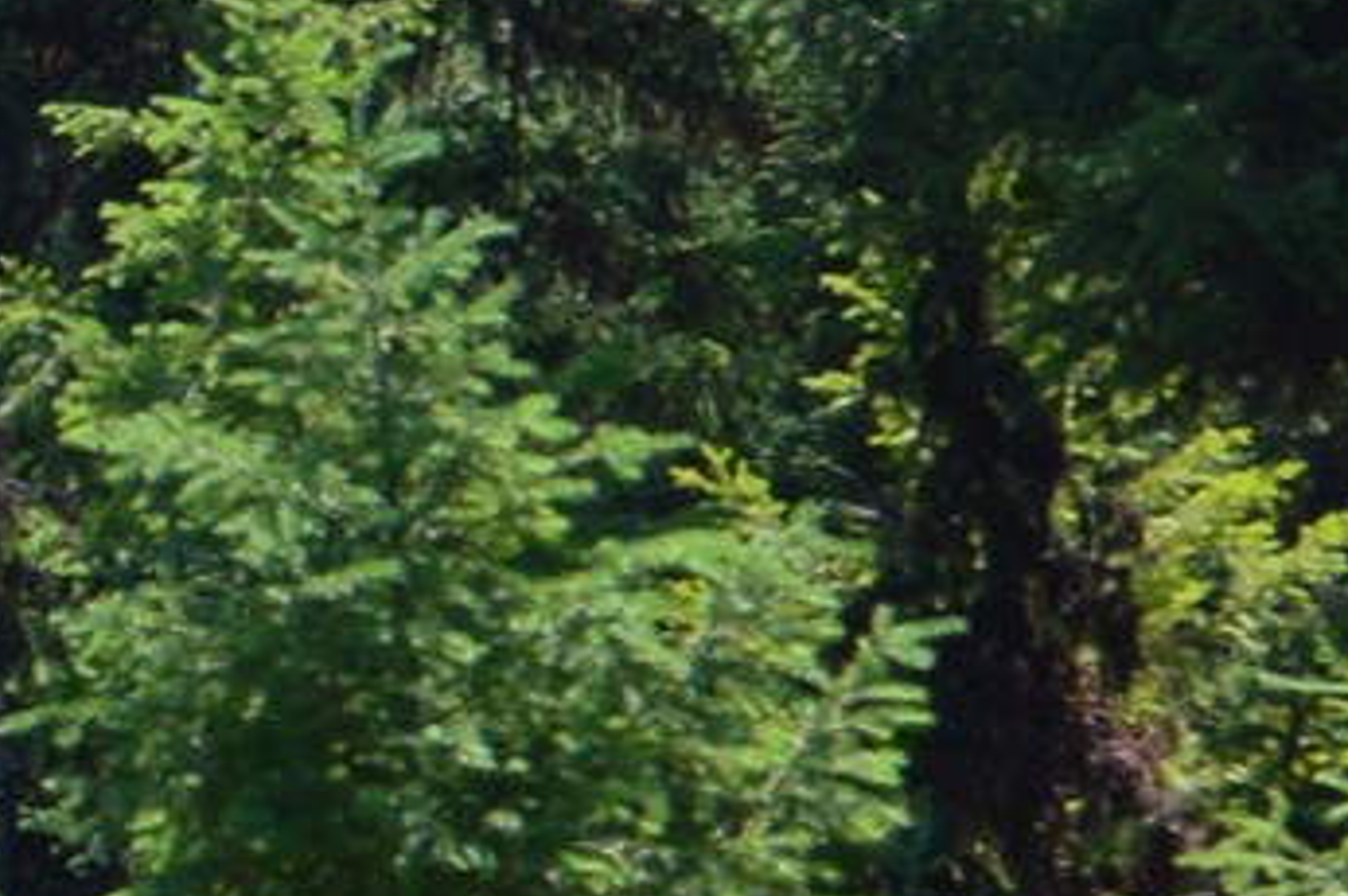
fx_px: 16235
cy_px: 740
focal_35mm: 434
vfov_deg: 3.2
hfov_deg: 4.7
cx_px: -1342
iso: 400
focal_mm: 46
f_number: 10
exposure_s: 1/320
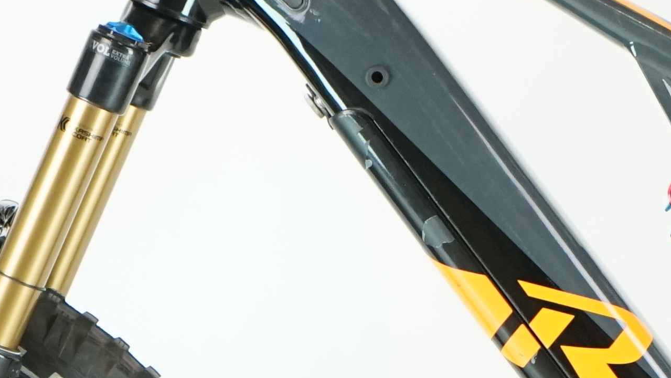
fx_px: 4983
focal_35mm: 280
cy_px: 423
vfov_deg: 4.3
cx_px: 730
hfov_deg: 7.7
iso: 2000
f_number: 5.6
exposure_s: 1/200
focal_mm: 57
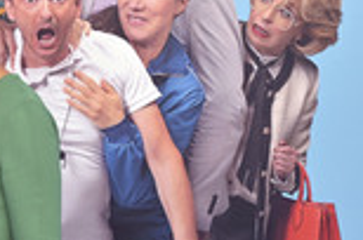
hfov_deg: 9.8
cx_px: -124
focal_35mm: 205
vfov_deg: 6.7
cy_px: 158
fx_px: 2063
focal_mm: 70
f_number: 4
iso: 160
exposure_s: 1/200
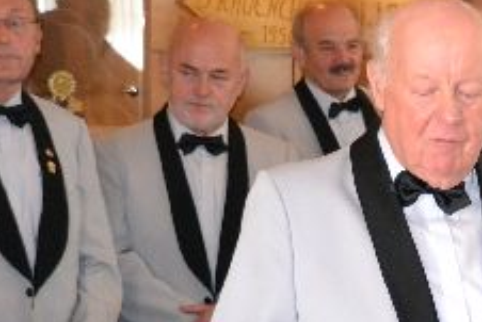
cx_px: 625
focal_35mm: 159
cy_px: 247
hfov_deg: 12.5
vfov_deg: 8.6
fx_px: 2130
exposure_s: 1/60
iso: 3200
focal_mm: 40
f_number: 4.8
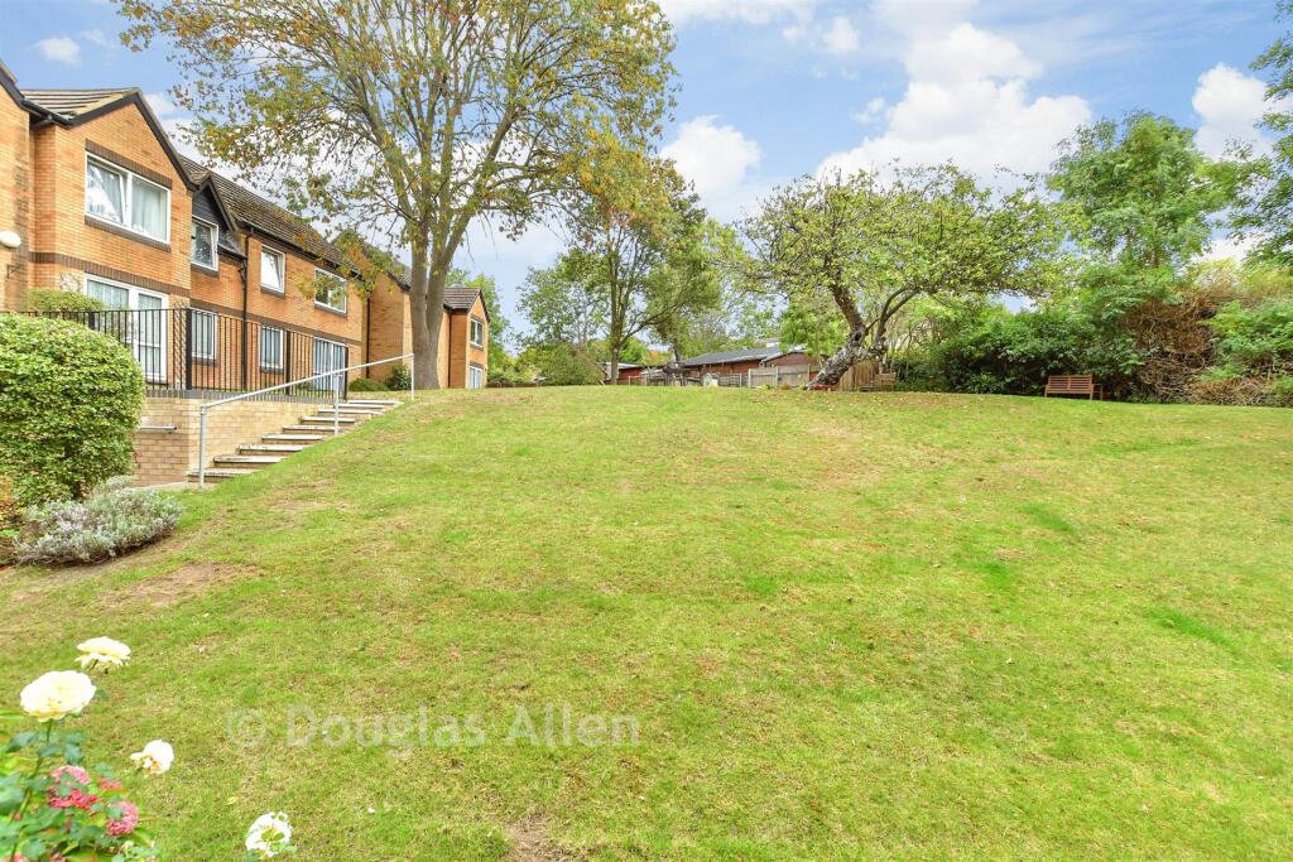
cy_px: 431
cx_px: 646
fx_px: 539
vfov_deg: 77.3
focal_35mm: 15
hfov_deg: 100.4
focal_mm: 10
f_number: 7.1
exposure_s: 1/100
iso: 400
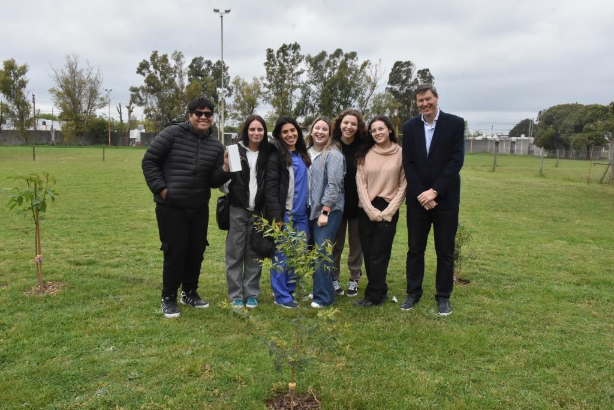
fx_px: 563
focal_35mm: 33
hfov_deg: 57.2
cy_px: 205
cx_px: 307
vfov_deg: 40.0
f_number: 14
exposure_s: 1/800
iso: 1600
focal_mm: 22
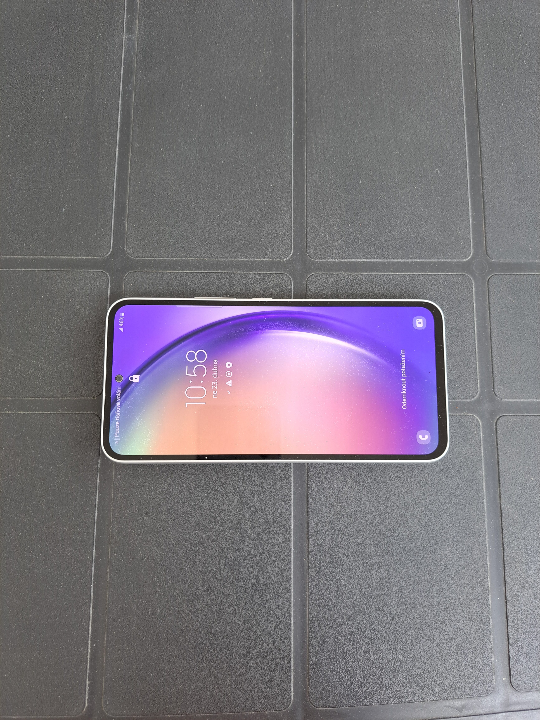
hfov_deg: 56.8
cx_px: 270
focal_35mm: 24
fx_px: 499
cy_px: 360
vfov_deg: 71.6
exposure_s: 1/50
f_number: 1.8
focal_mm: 5.23
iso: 50
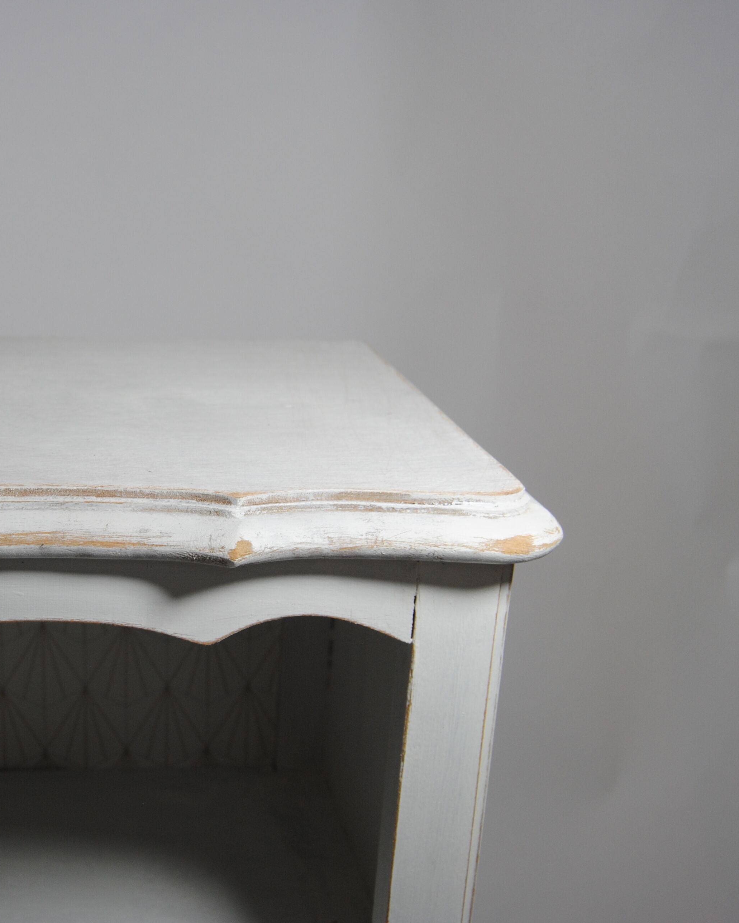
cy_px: 462
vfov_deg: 38.3
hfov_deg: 30.5
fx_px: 1331
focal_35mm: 49
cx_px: 178
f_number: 4
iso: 200
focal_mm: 23
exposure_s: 1/60
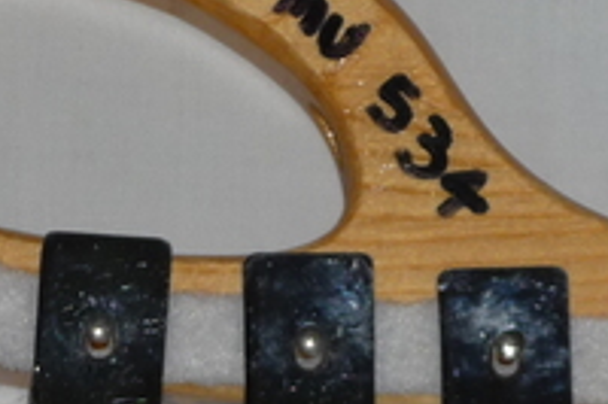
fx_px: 7037
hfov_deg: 4.9
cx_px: 435
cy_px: 516
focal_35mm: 417
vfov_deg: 3.3
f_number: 5.1
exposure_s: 1/60
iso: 100
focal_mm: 16.5
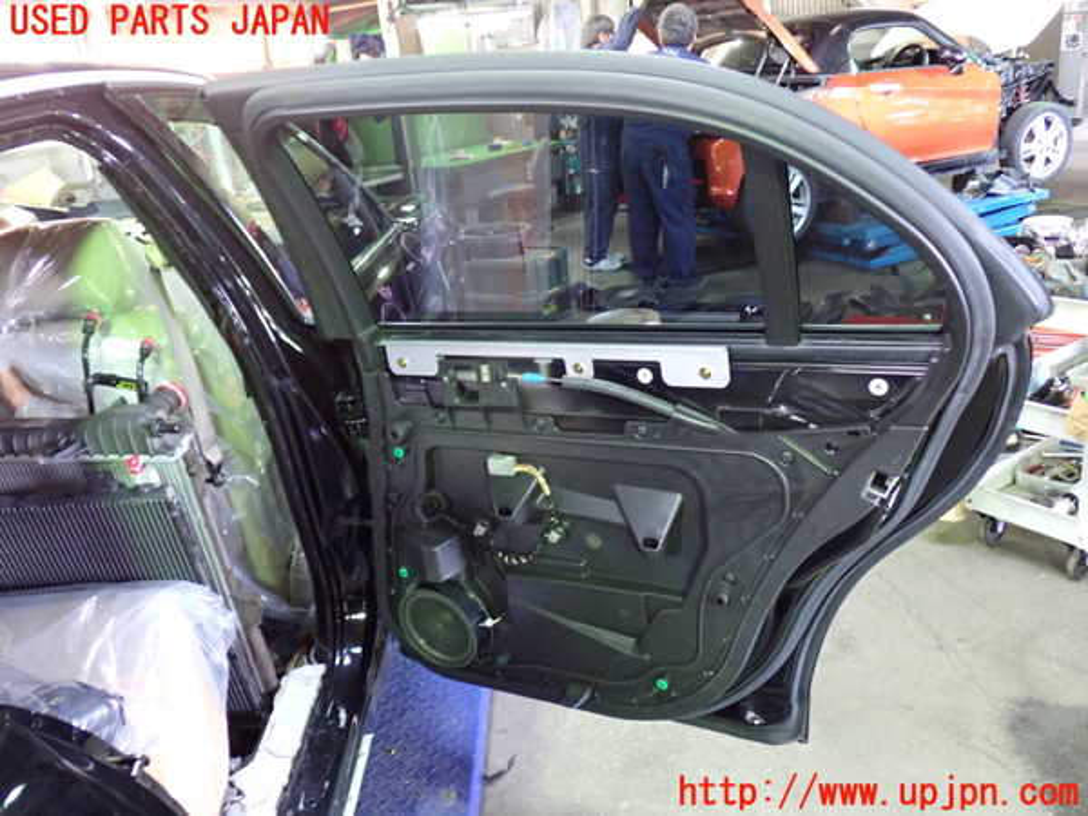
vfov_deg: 46.8
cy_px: 408
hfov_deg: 60.0
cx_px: 544
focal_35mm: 30
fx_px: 943
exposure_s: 1/25
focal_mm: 5.4
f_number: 2.3
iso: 800
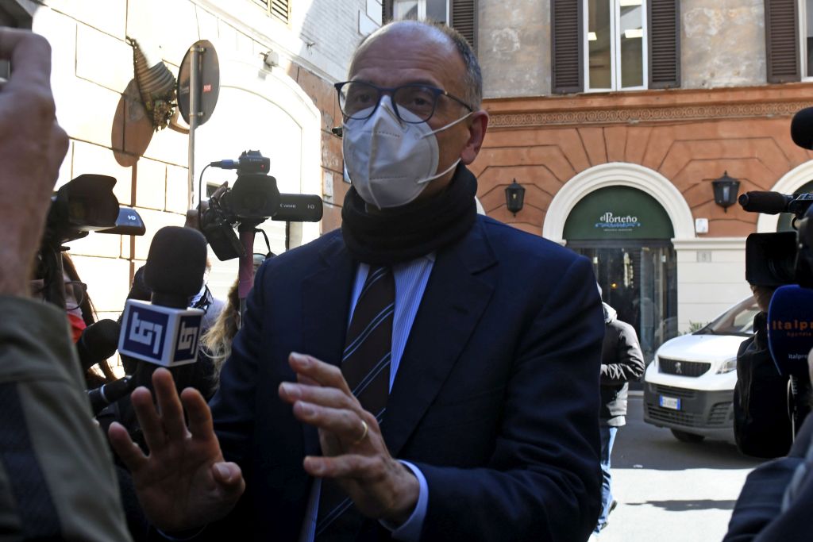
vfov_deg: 36.9
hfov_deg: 53.1
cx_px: 406
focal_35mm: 36
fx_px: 813
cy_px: 271
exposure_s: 1/250
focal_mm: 24
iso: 640
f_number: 6.3
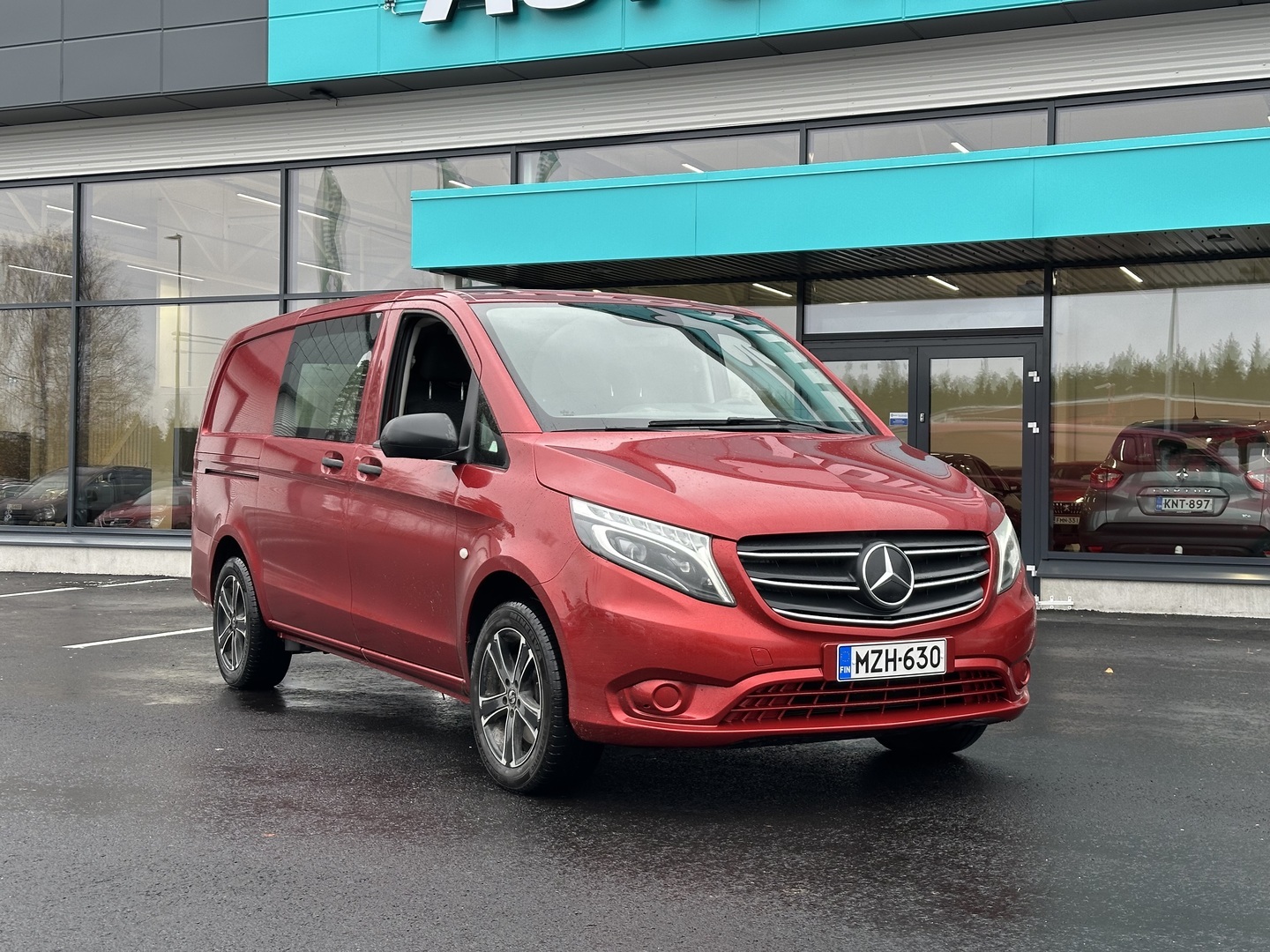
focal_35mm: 48
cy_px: 476
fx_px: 1761
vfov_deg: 30.3
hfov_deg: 39.7
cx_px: 635
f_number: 1.78
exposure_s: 1/198
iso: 64
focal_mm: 6.86
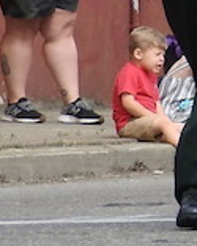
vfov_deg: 2.4
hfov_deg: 1.9
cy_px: -393
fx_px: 5730
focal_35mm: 787
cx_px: 913
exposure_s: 1/400
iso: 100
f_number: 4.8
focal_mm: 18.8
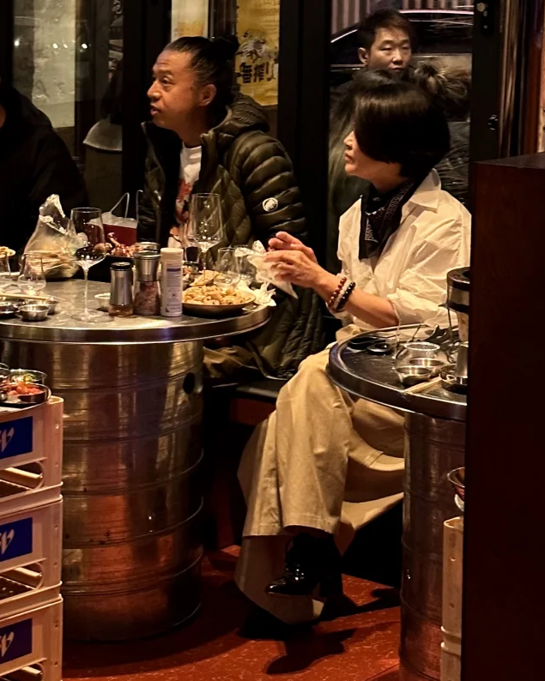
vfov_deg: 22.3
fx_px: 1714
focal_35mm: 85
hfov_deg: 17.9
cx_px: 91
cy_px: 200
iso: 400
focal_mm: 6.86
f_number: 1.78
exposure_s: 1/33
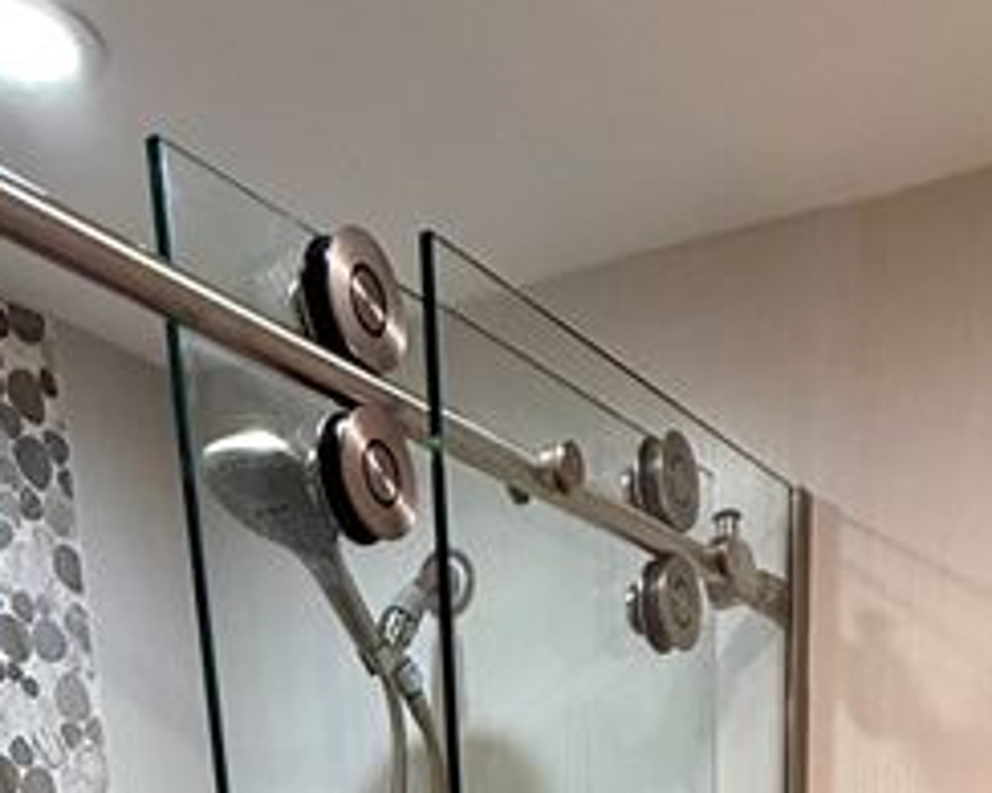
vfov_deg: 21.0
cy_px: 1480
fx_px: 1262
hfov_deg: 42.4
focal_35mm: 43
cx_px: 659
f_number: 2.2
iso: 250
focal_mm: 2.22
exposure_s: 1/120
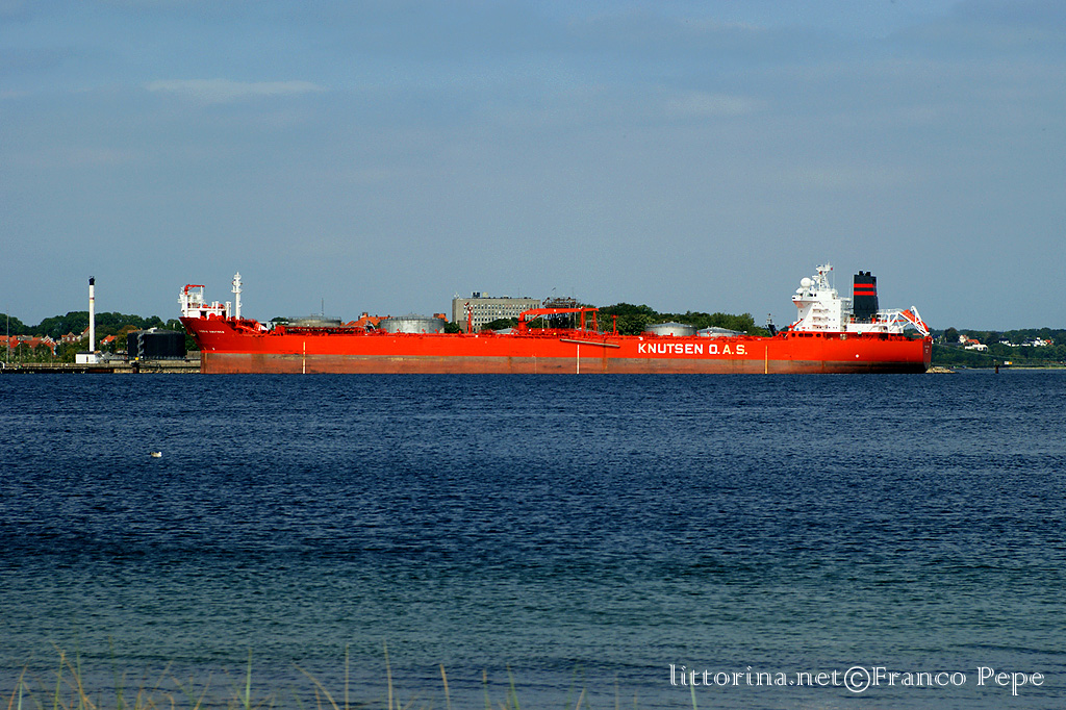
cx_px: 533
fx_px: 3774
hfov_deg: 16.1
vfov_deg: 10.7
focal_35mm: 128
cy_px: 355
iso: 200
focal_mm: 85
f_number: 8
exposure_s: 1/640
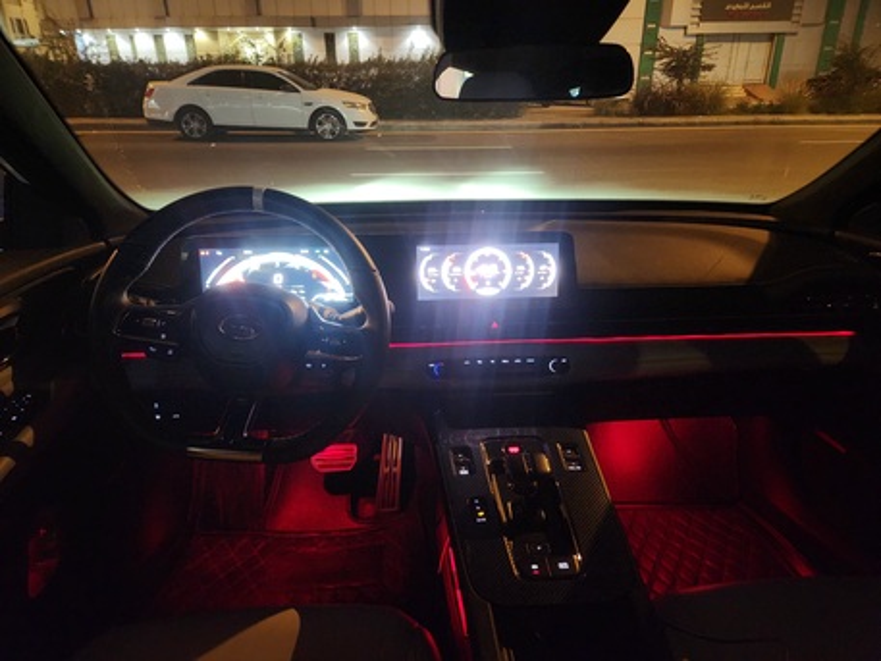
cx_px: 440
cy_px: 330
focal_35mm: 23
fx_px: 586
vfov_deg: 58.9
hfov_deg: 73.9
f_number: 1.8
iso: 1000
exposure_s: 1/24
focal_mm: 5.4
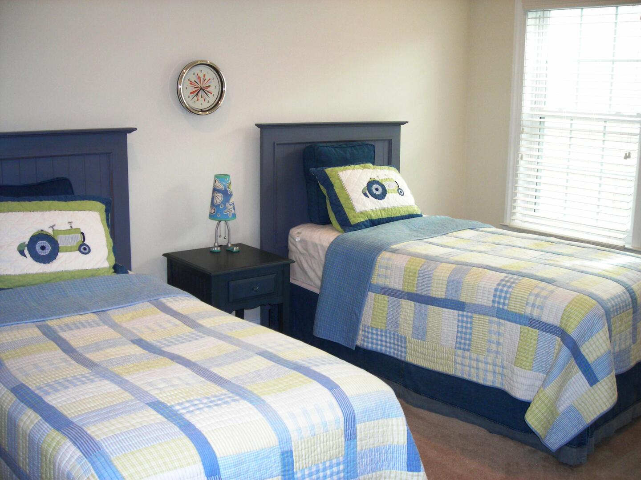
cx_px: 320
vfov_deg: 37.7
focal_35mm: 38
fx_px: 704
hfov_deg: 49.0
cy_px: 240
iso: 200
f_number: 3.2
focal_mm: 6.3
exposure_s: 1/24.7
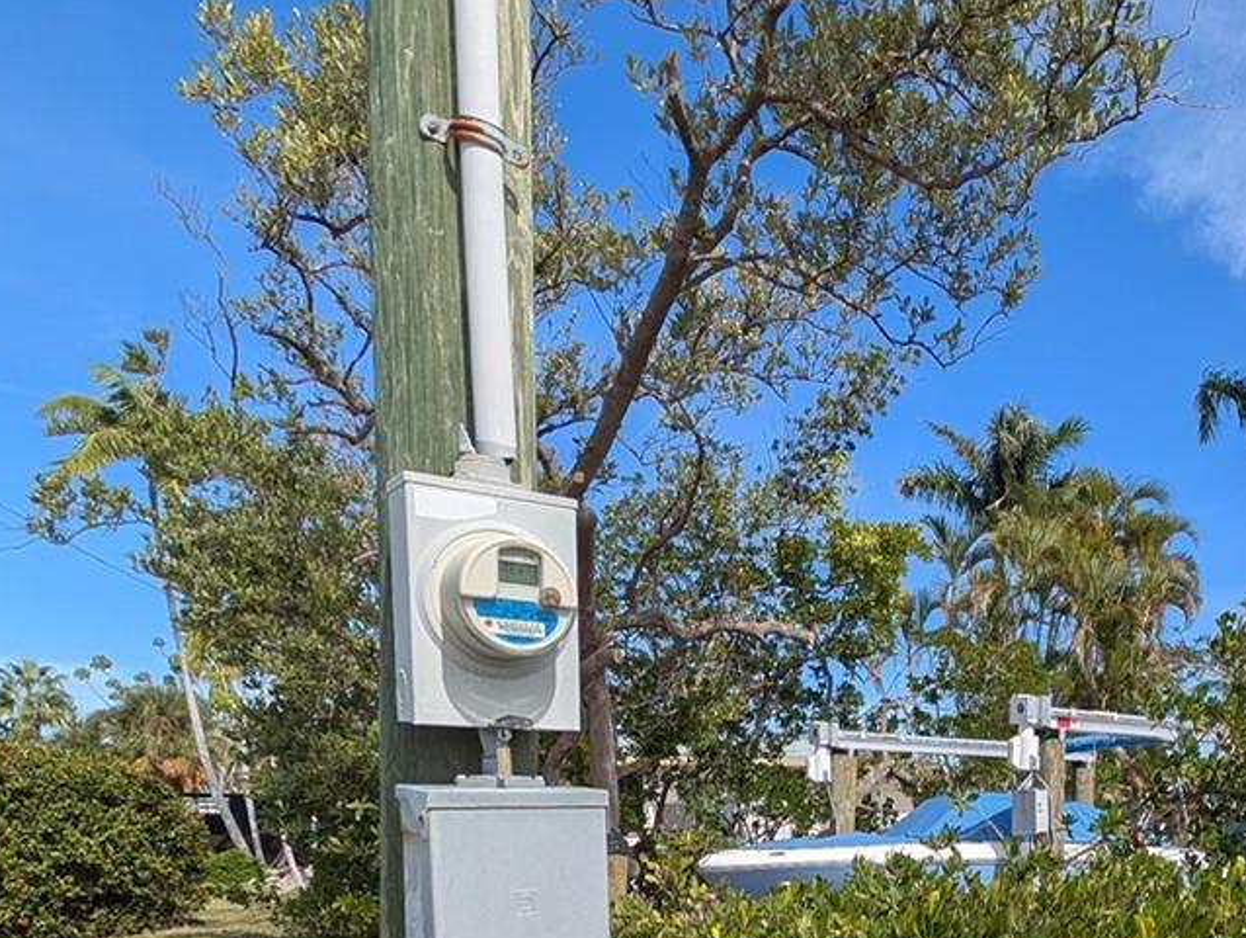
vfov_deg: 41.3
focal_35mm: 30
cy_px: 920
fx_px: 1081
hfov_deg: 56.2
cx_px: 973
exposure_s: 1/1815
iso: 40
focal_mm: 2.23
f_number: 1.95
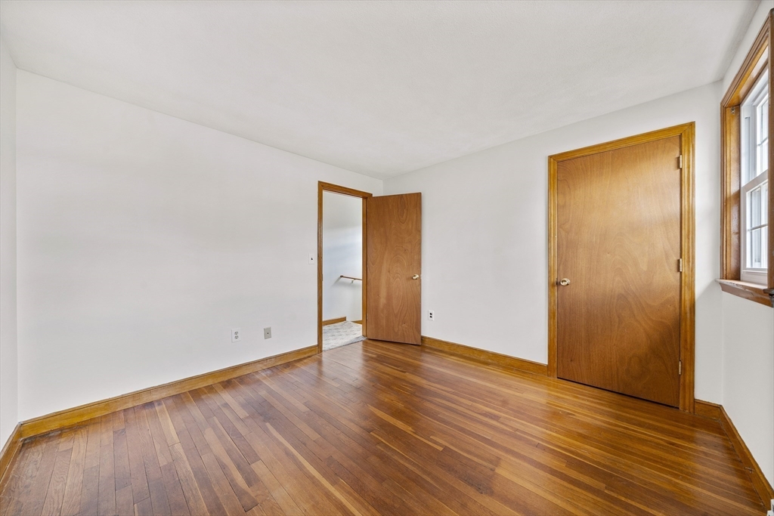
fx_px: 258
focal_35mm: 12
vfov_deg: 90.0
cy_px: 258
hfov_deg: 112.6
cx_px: 387
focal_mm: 12
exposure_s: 1/3
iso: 320
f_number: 8
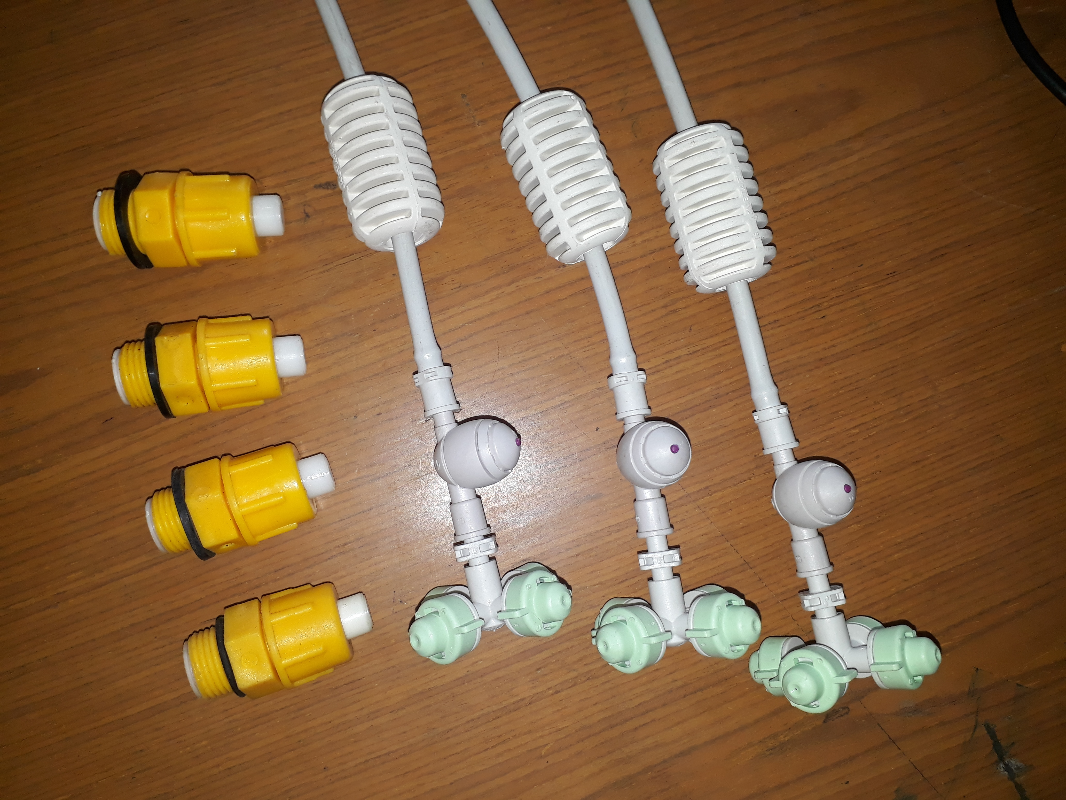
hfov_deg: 65.3
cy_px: 400
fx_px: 831
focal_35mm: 27
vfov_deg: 51.4
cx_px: 533
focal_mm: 3.6
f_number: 1.9
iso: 64
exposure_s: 1/100
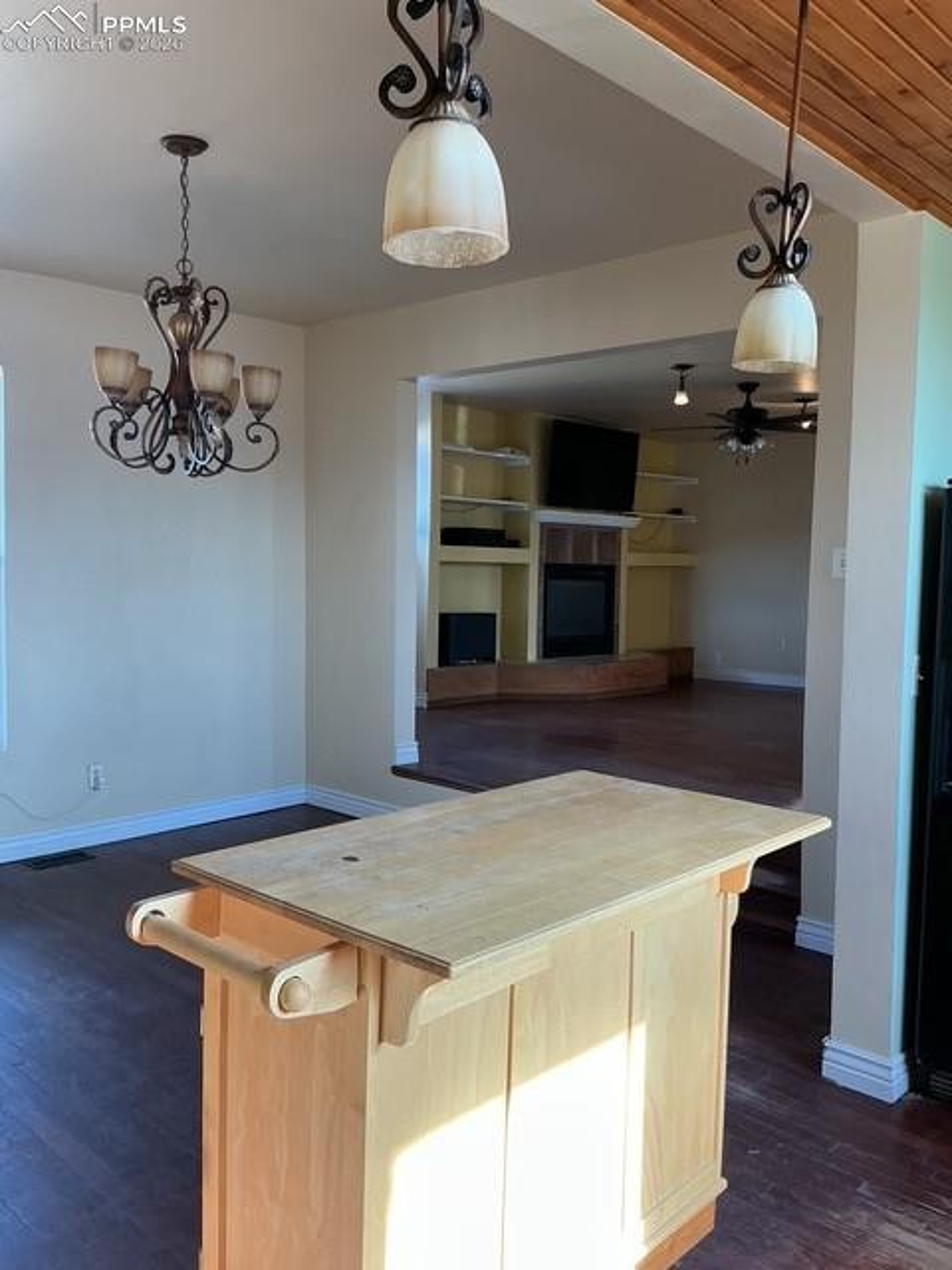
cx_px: 476
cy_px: 635
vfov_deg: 61.7
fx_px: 1063
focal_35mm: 29
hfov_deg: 48.2
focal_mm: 3
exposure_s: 1/120
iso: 64
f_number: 1.8
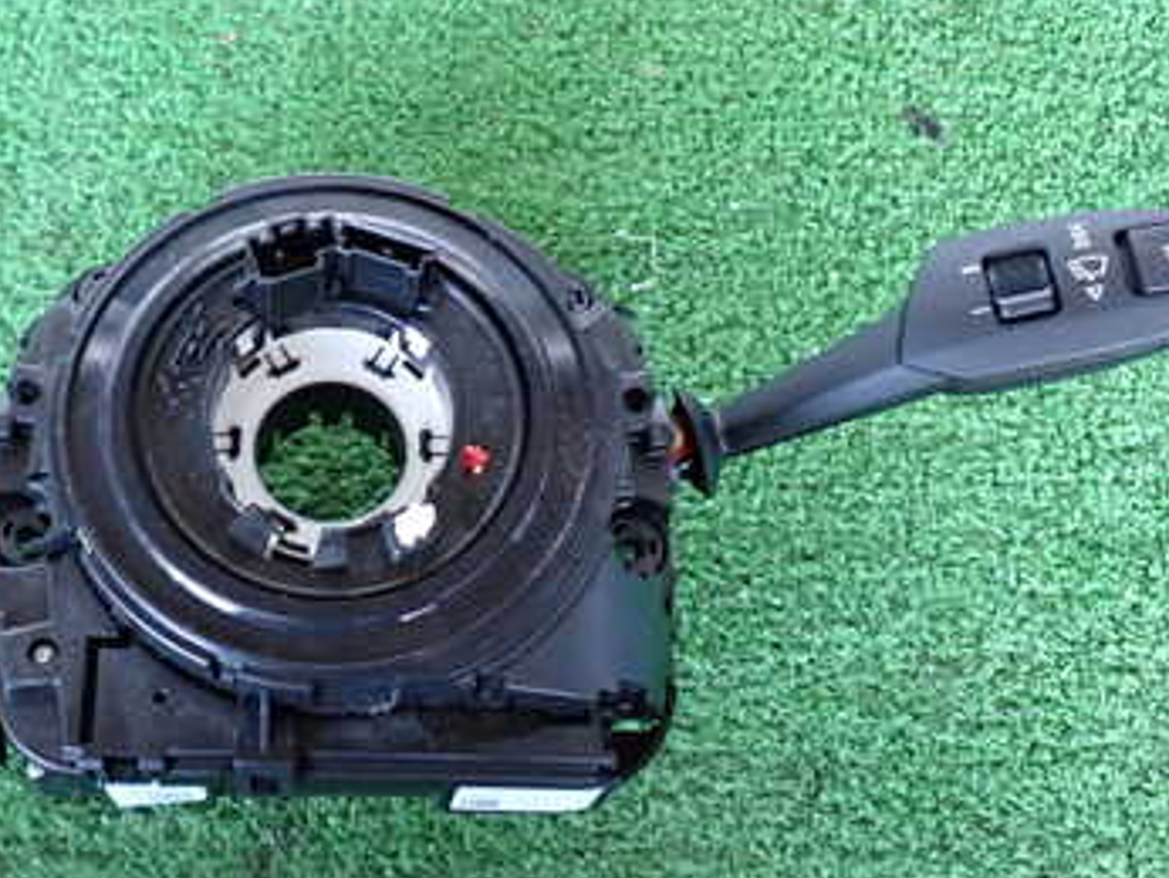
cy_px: 395
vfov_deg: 28.1
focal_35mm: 52
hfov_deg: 36.1
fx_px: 1757
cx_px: 328
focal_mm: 5.4
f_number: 2.3
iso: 500
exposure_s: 1/30
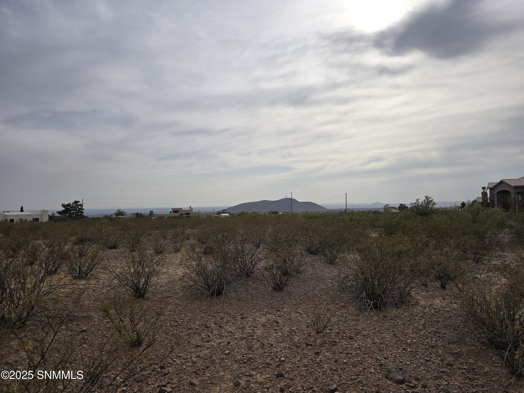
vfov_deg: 58.9
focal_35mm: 23
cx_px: 262
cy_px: 196
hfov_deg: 73.9
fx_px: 348
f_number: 1.7
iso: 12
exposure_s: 1/1606
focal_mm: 6.3
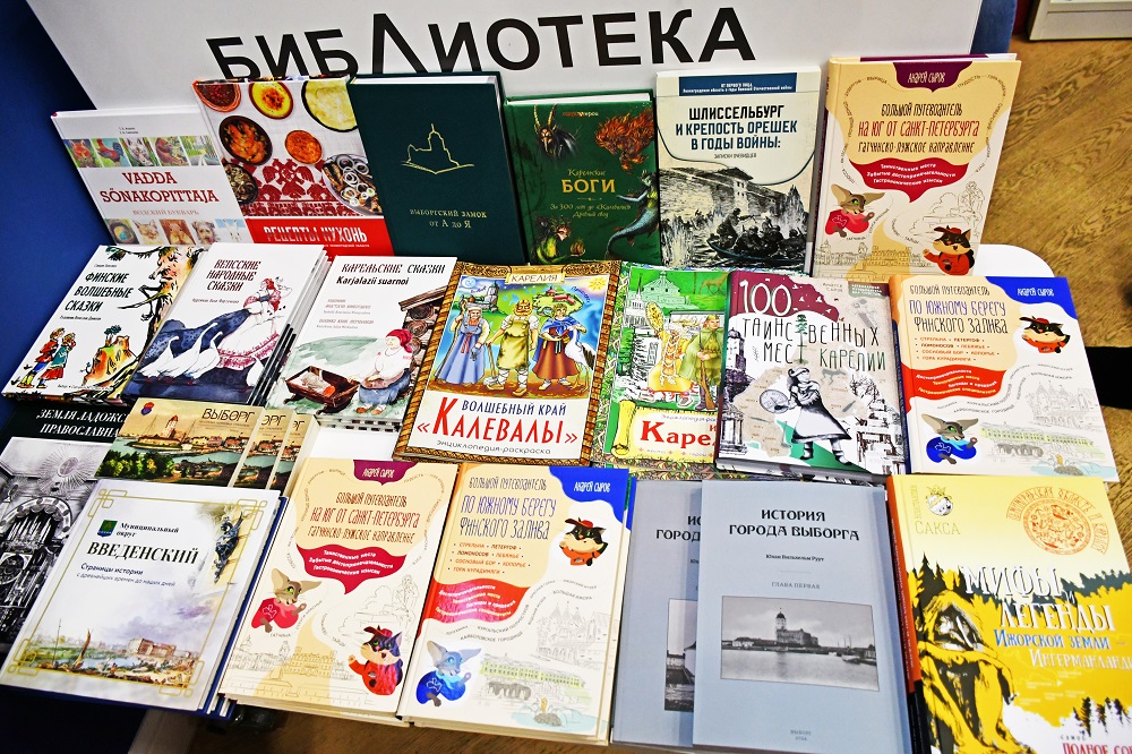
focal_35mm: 27
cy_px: 377
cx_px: 566
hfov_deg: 67.4
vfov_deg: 47.9
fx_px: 849
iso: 1000
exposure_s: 1/125
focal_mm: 18
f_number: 3.5
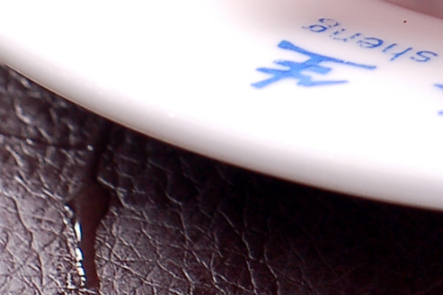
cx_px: 802
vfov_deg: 3.6
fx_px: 4673
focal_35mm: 380
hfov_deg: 5.3
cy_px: -442
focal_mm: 50
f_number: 5.6
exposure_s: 1/200
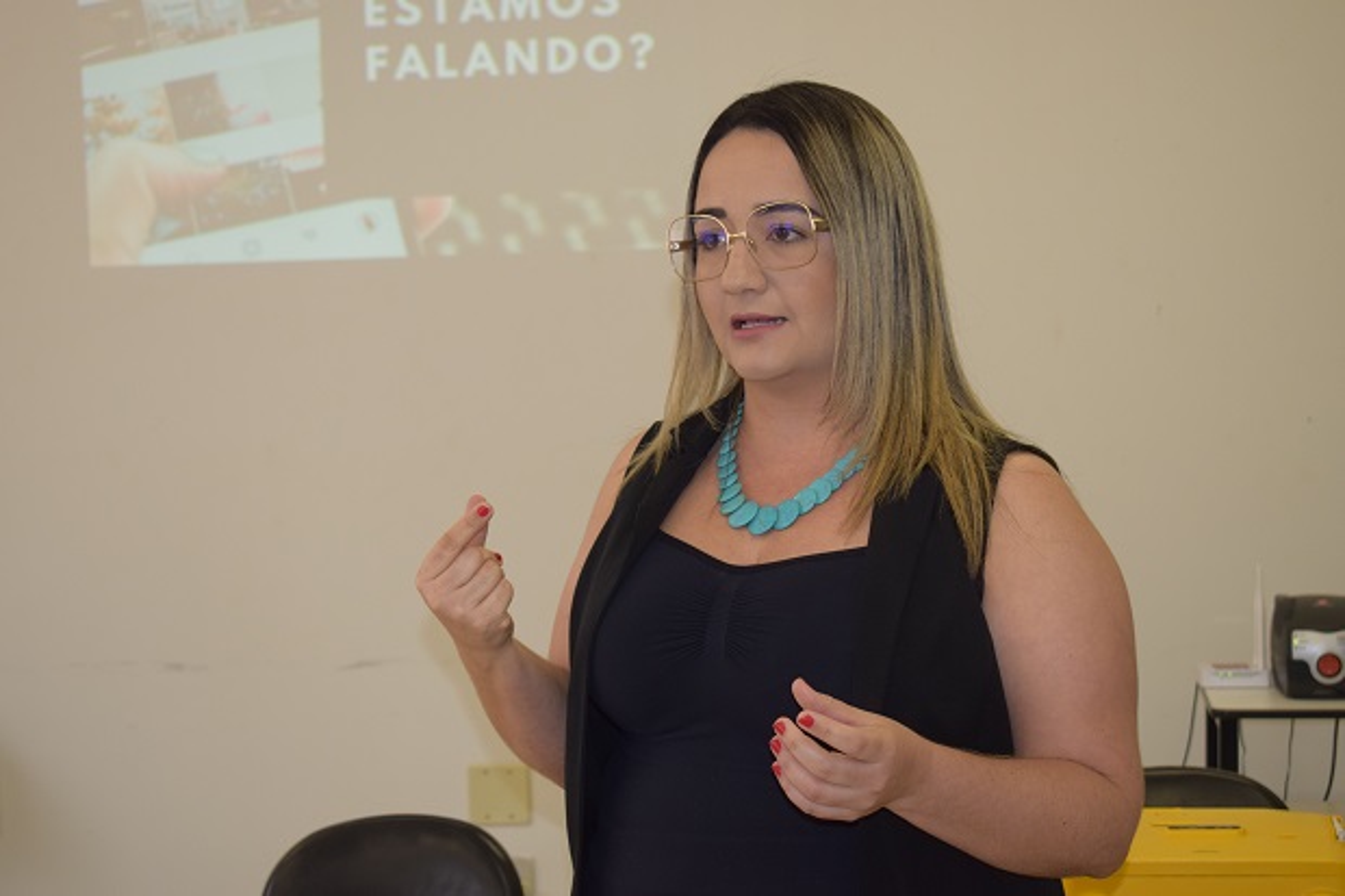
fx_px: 2689
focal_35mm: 72
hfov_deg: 28.1
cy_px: 448
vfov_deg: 18.9
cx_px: 672
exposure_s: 1/100
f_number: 5.3
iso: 800
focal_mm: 48
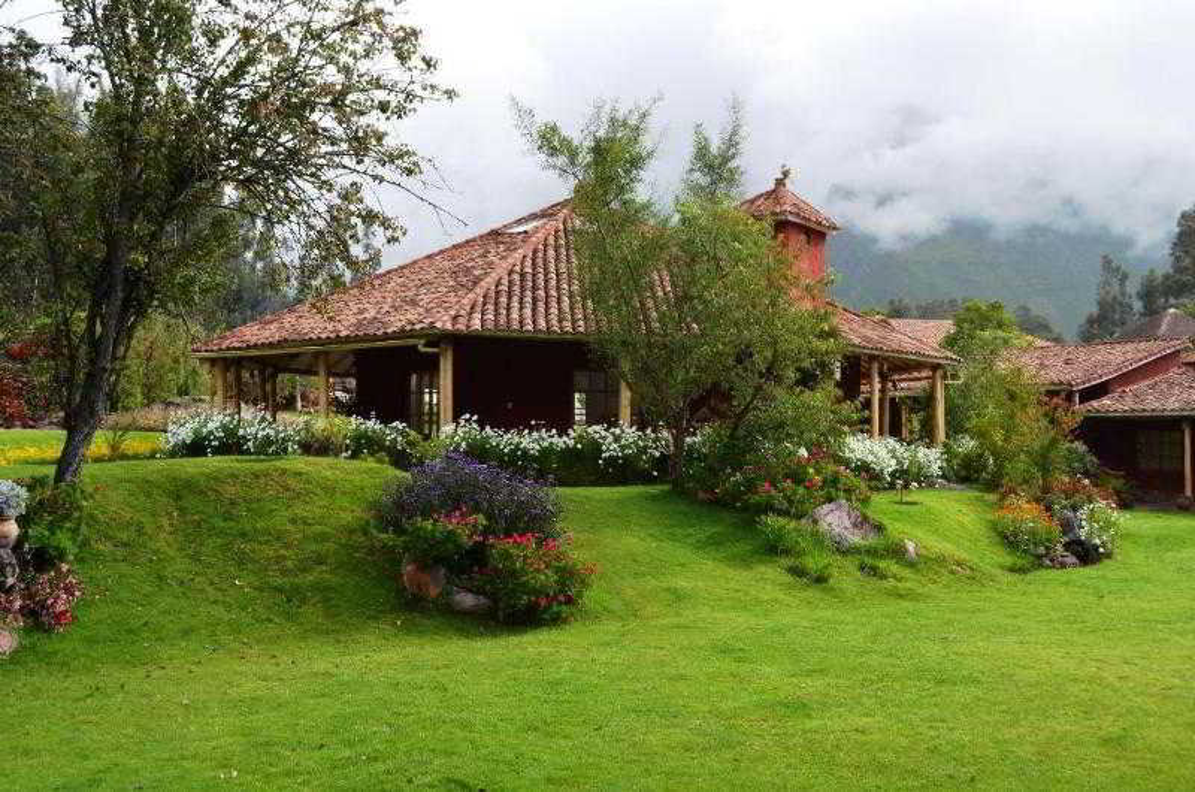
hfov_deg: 53.2
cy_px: 396
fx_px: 1193
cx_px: 598
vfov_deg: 36.7
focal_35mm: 36
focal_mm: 24
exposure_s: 1/250
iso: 200
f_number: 8
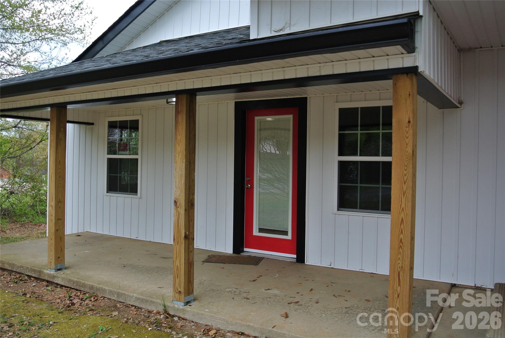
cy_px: 169
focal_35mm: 31
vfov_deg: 42.4
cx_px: 252
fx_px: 435
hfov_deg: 60.2
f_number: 4
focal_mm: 11.8
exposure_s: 1/250
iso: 100
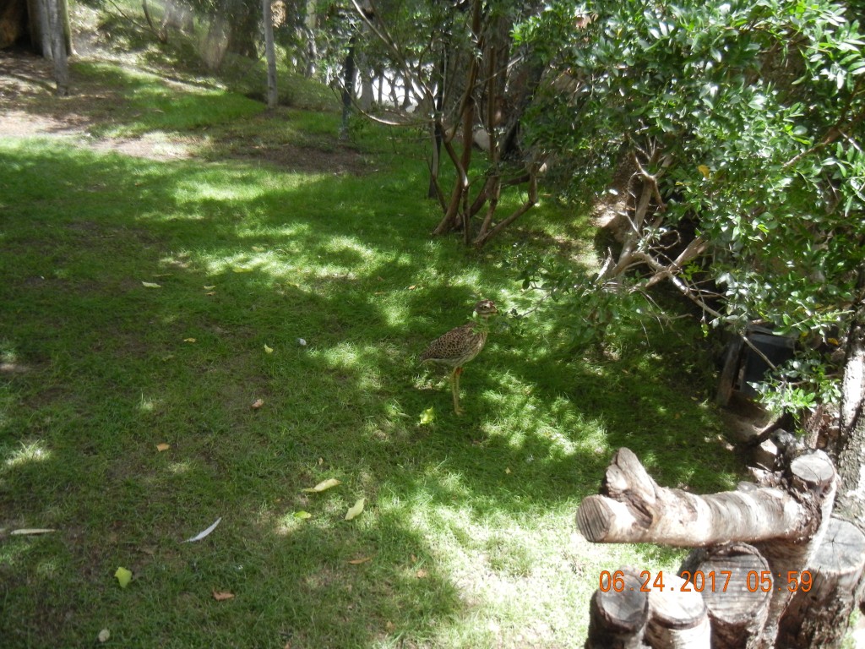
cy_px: 324
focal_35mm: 30
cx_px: 432
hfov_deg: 60.0
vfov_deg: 46.8
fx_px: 750
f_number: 3.5
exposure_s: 1/250
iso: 482
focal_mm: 5.4
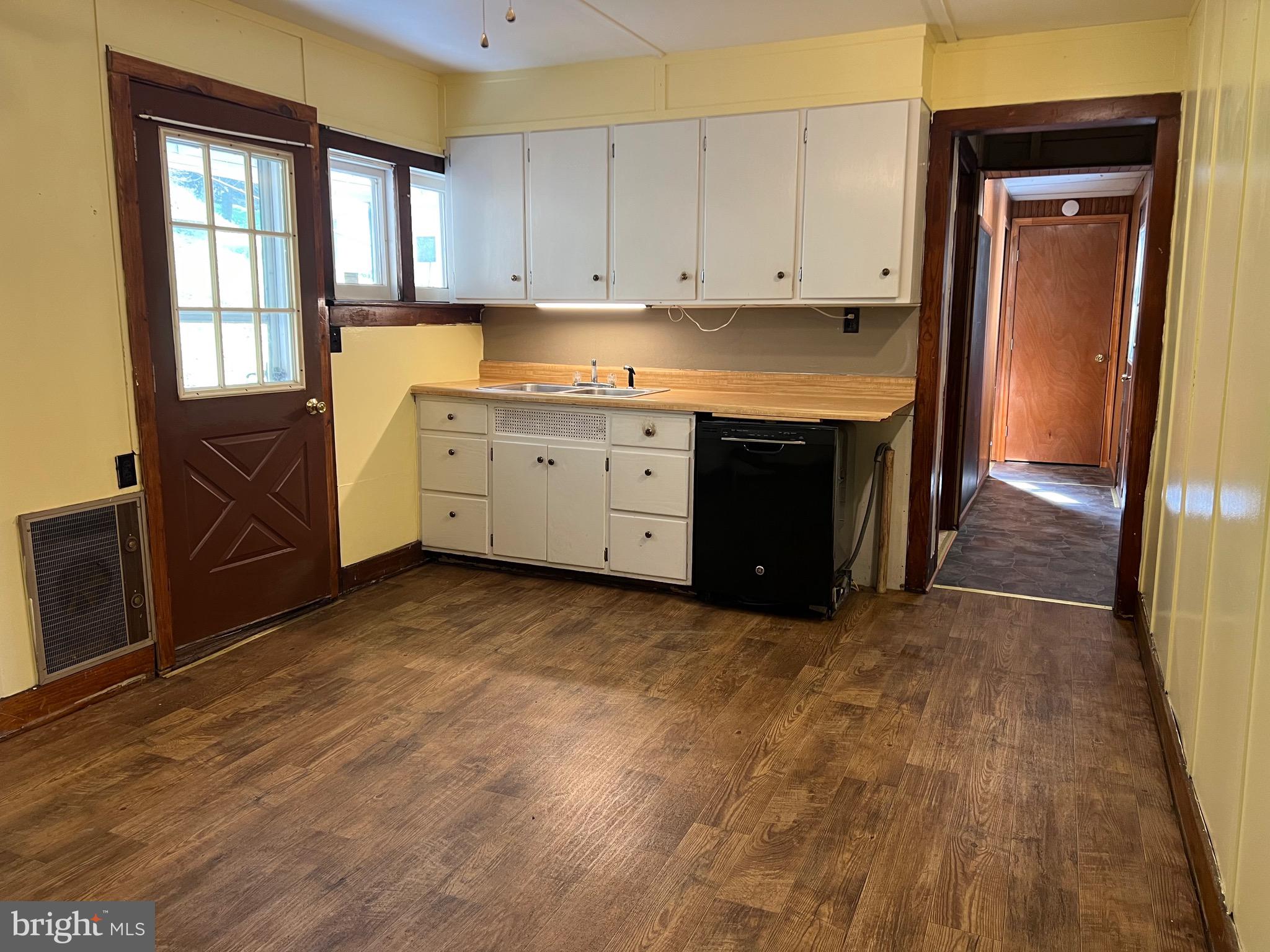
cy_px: 476
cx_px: 635
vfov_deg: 53.1
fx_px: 954
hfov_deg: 67.3
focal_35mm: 26
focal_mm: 5.7
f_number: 1.5
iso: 100
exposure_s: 1/60
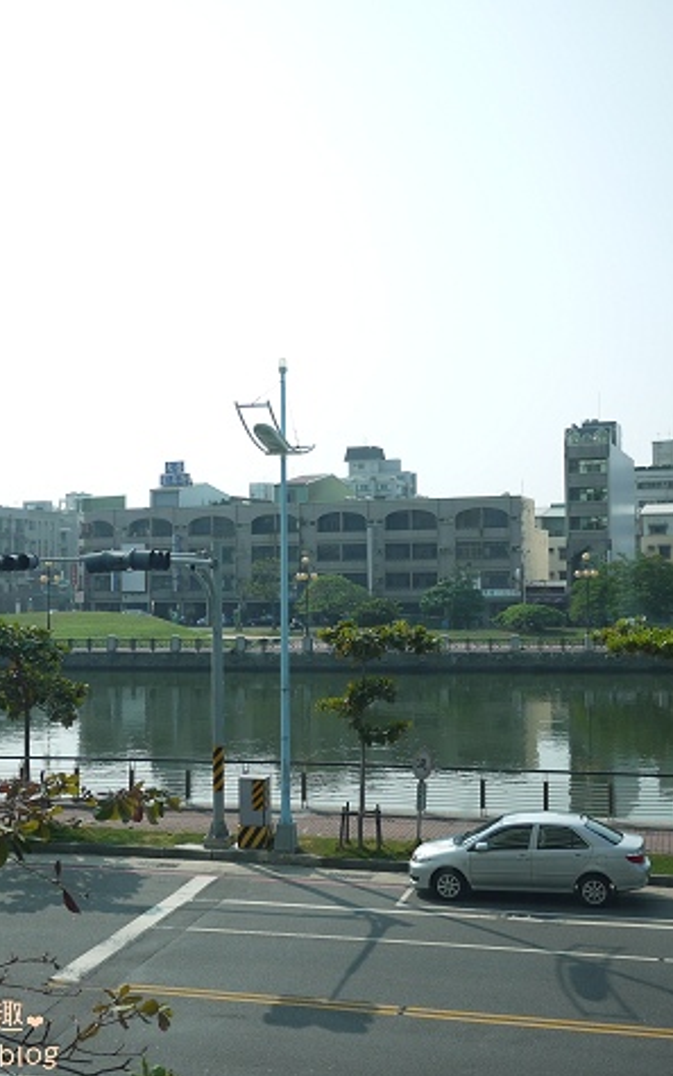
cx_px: 317
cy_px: 539
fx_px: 1173
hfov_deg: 32.0
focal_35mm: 40
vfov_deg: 49.3
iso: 100
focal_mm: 14
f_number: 3.2
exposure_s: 1/1300
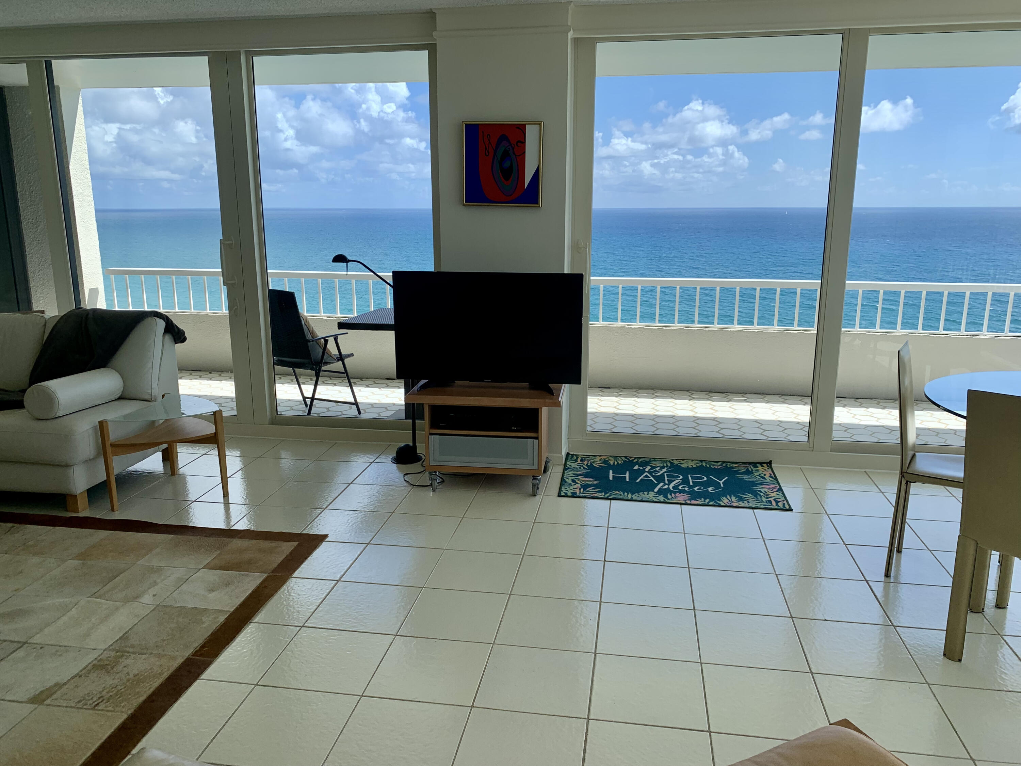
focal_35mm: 26
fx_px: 767
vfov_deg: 53.1
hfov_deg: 67.3
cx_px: 510
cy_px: 383
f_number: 1.8
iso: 25
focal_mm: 4.25
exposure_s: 1/669
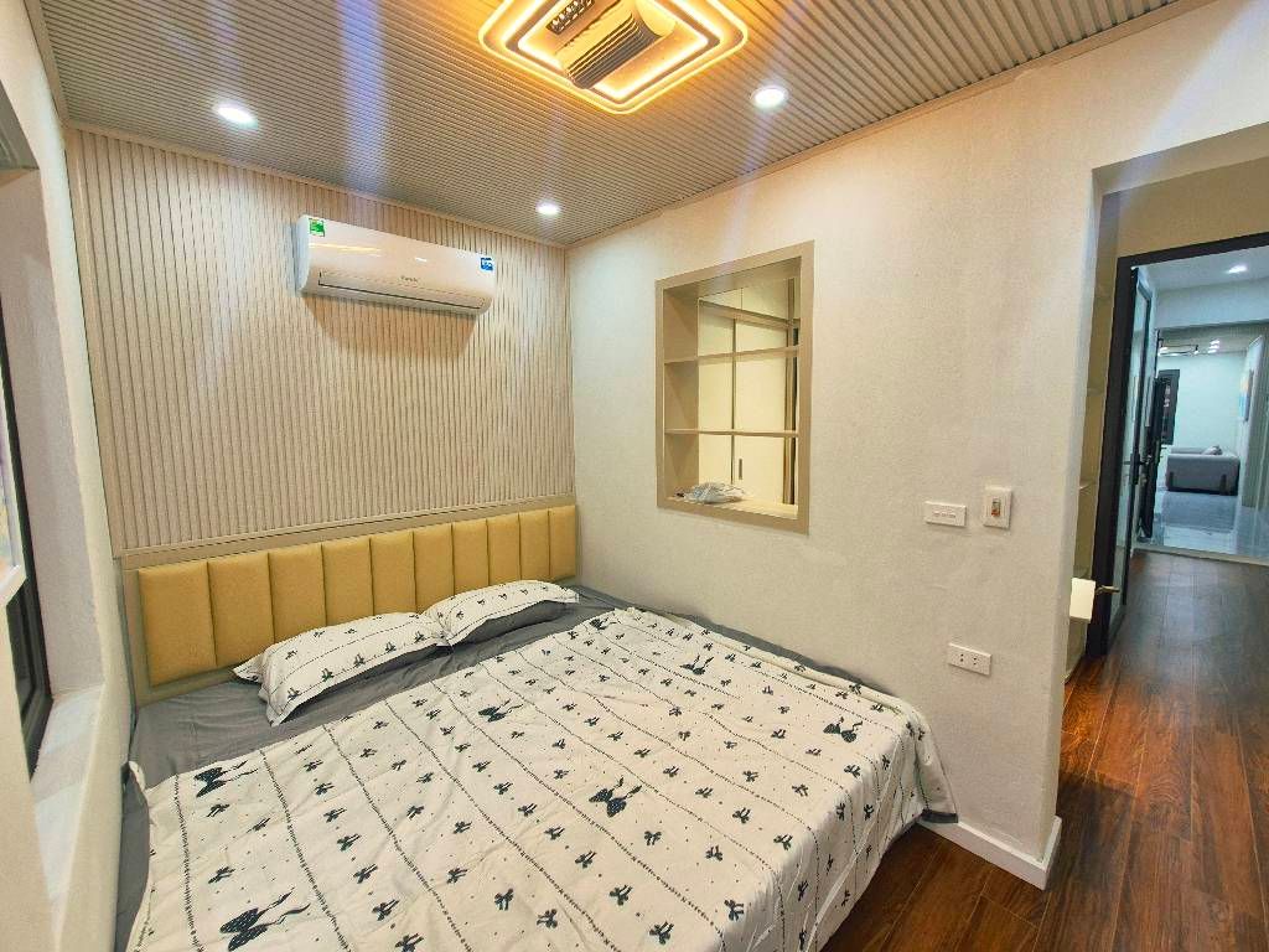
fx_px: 477
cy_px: 476
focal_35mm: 13
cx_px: 634
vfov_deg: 89.9
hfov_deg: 106.2
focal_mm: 2.2
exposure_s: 1/50
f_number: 2.2
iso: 64
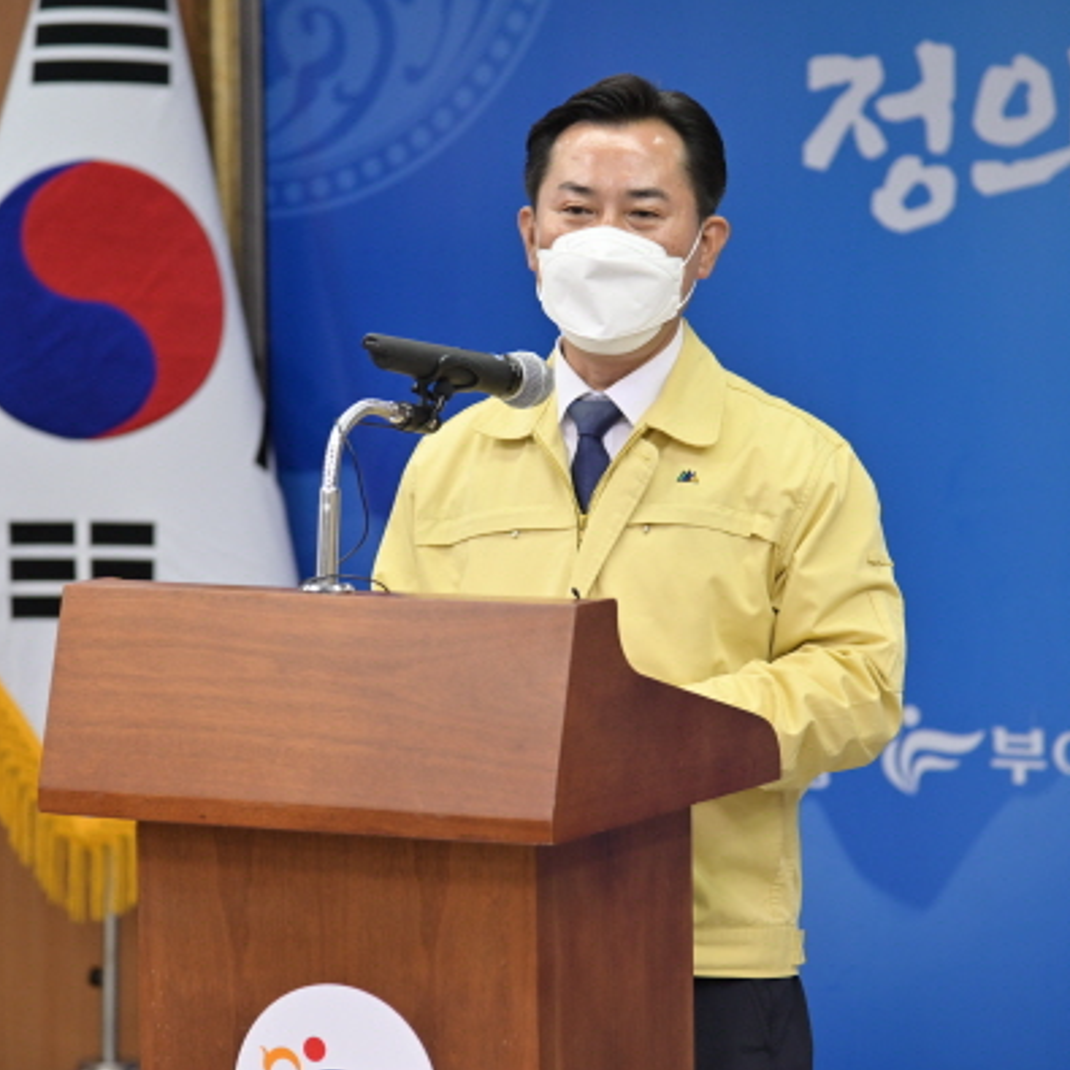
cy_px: 531
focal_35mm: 155
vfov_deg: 11.3
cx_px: 580
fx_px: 5421
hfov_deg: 11.3
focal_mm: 120
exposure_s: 1/200
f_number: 4
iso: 1000
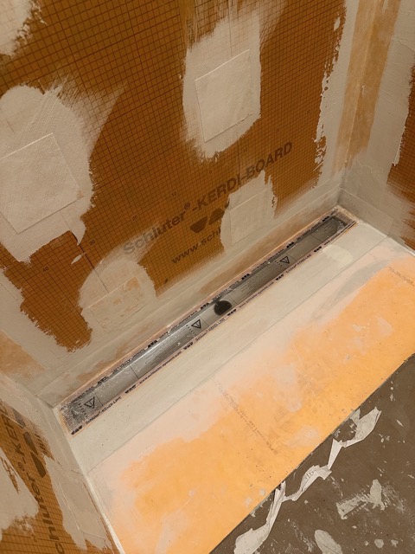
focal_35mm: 24
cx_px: 208
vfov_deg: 71.6
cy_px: 277
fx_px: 384
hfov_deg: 56.8
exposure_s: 1/60
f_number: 1.78
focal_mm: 6.86
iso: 320
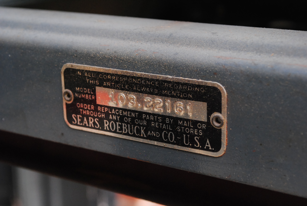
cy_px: 103
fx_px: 666
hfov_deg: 26.0
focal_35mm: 78
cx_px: 154
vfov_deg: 17.5
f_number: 8
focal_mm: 52
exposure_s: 1/200
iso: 800
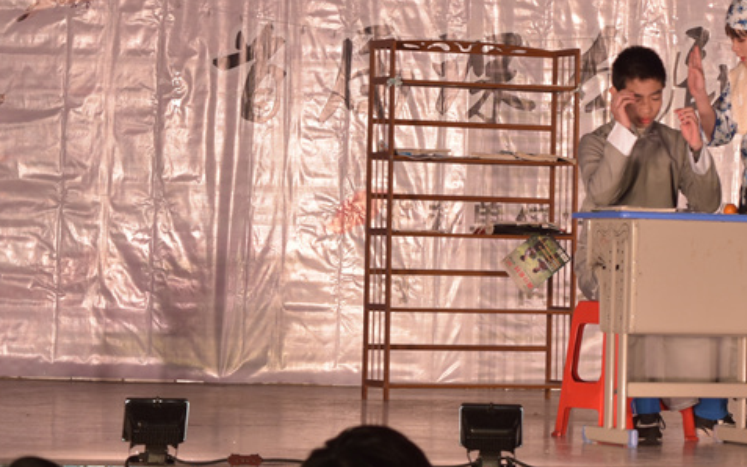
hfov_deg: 11.8
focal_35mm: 176
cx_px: 672
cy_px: 31
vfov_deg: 7.4
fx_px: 3584
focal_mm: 55
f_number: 5.6
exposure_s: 1/80
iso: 320
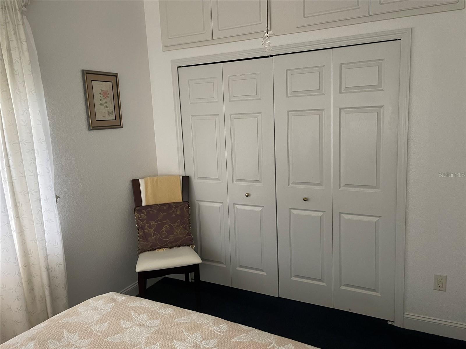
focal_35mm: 26
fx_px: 350
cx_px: 233
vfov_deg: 53.1
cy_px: 174
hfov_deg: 67.3
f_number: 1.6
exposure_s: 1/60
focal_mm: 4.2
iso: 250
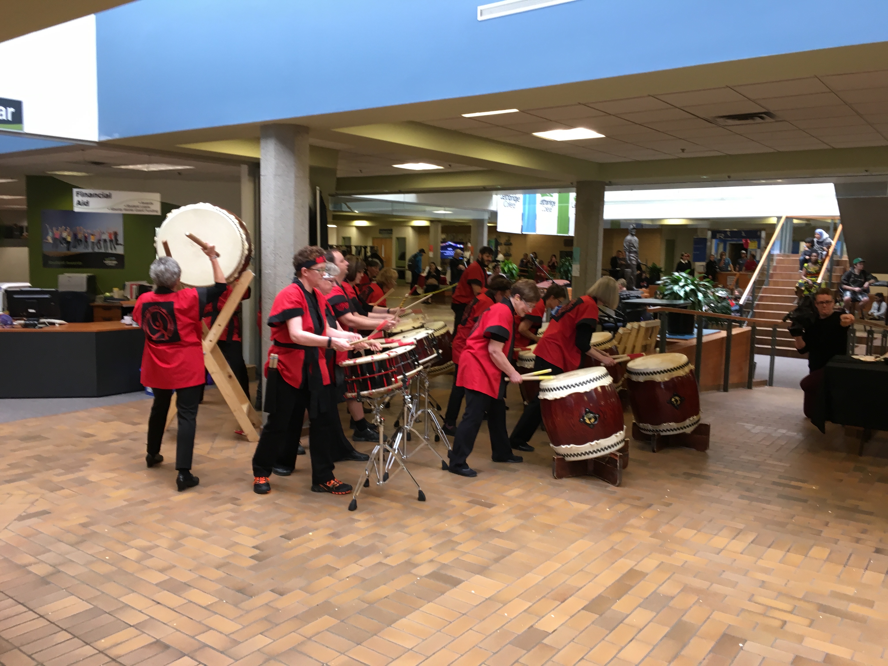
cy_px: 333
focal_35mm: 29
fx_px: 744
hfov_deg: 61.7
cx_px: 444
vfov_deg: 48.2
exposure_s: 1/30
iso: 50
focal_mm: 4.15
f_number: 2.2
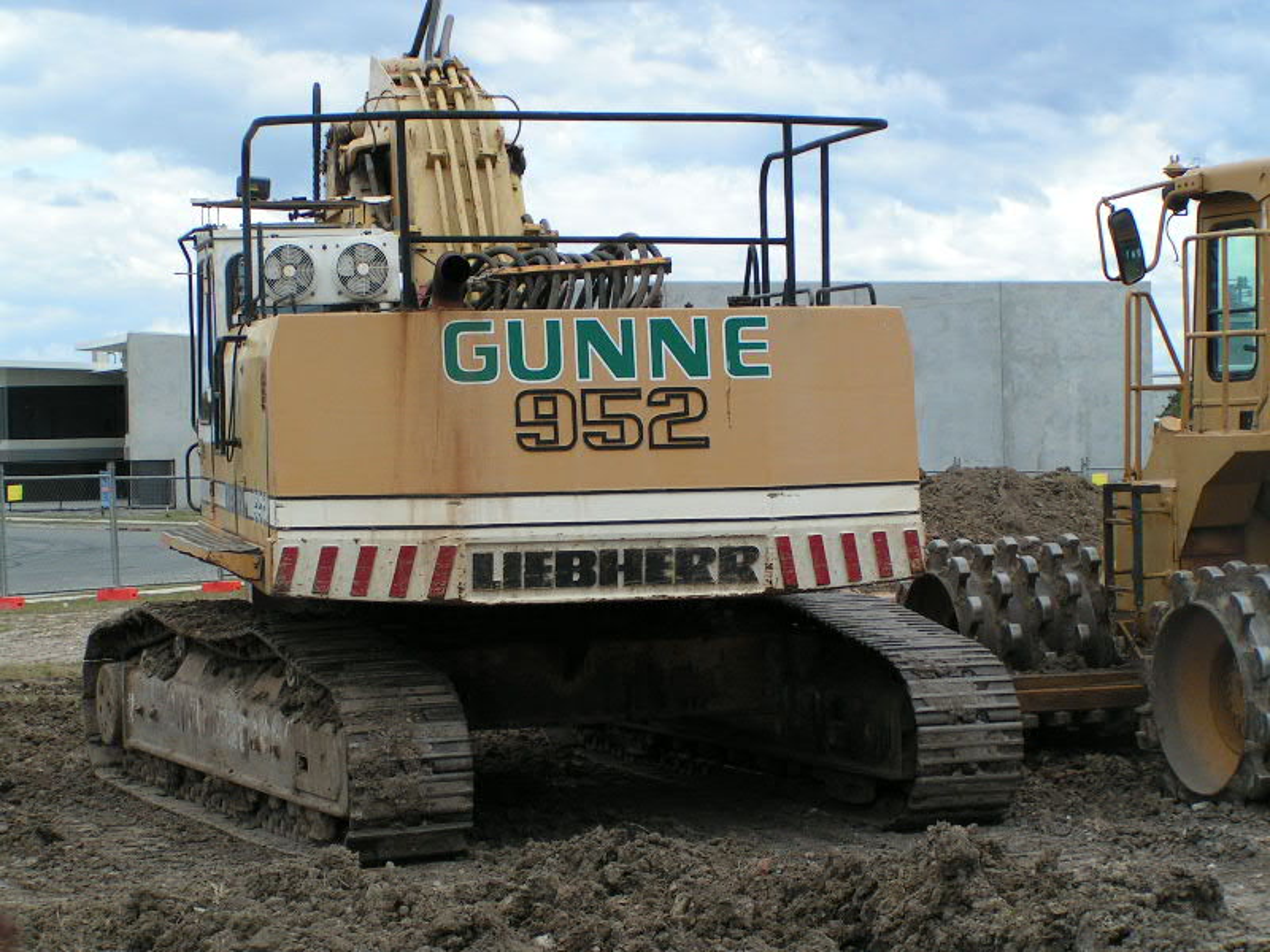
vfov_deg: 15.6
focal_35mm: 95
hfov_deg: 20.7
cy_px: 476
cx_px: 635
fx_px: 3485
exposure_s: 1/250
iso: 50
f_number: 5.6
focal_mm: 14.5
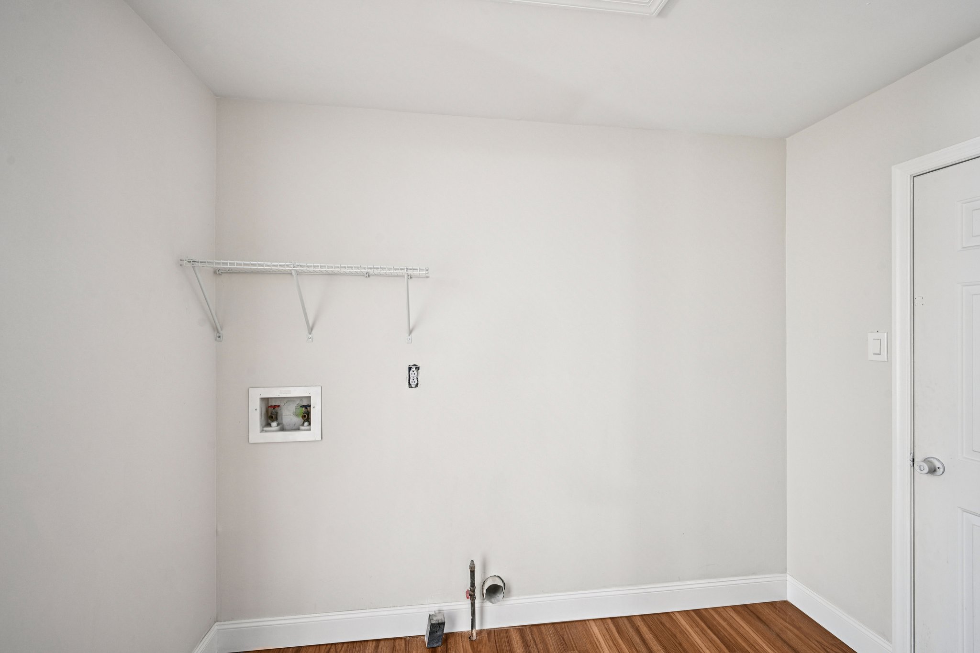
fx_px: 435
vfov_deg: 73.7
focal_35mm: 16
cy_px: 326
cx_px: 490
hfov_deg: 96.7
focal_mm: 16
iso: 400
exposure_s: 1/8
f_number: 8
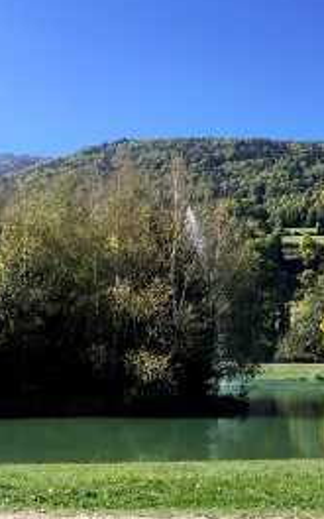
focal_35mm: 46
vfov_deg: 43.5
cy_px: 259
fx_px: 650
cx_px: 313
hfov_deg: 26.7
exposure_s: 1/691
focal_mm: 3.3
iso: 25
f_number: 2.4
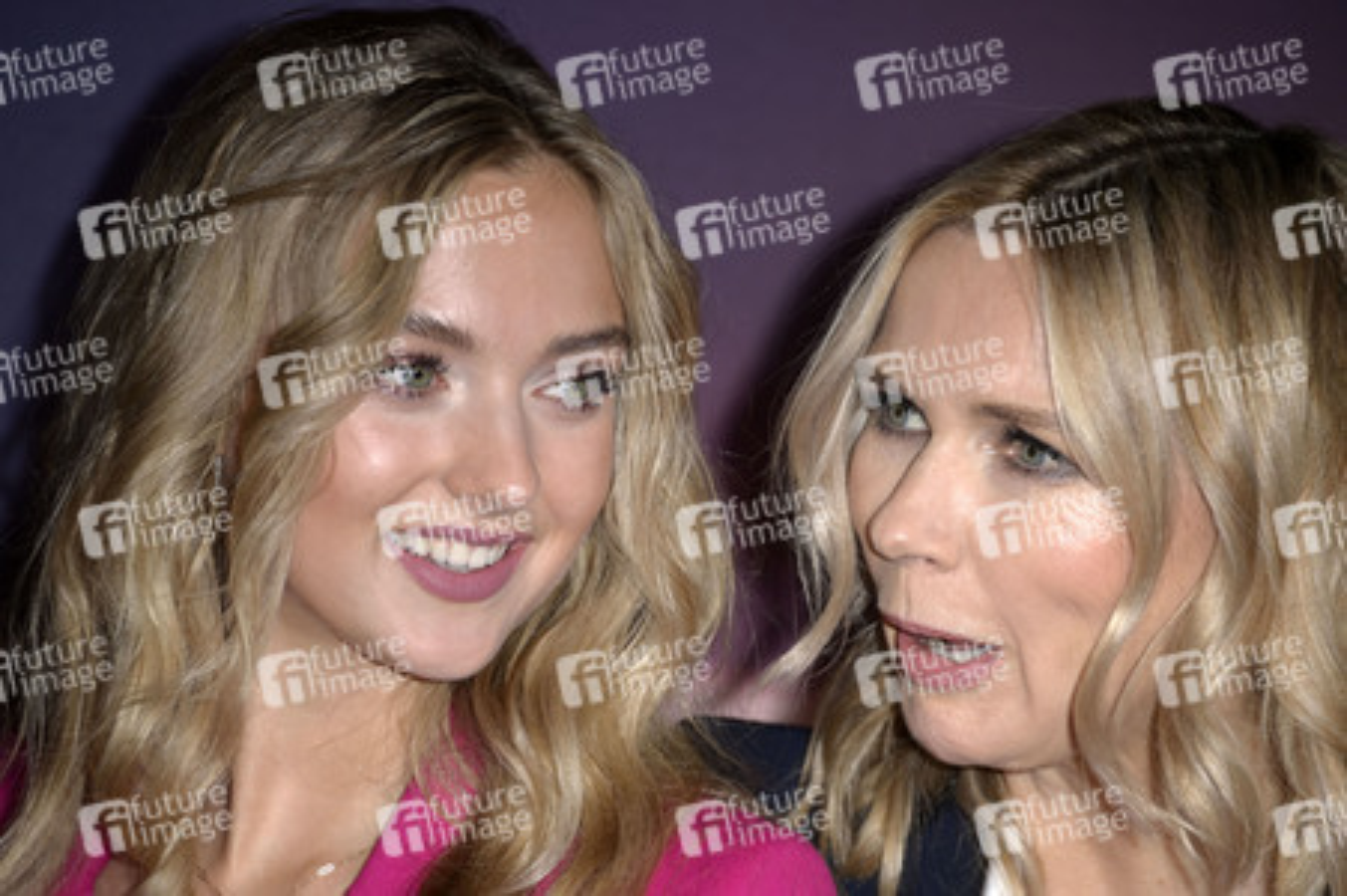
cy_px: 448
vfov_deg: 5.5
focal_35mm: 250
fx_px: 9347
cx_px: 674
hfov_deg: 8.2
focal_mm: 250
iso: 400
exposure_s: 1/250
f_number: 5.6
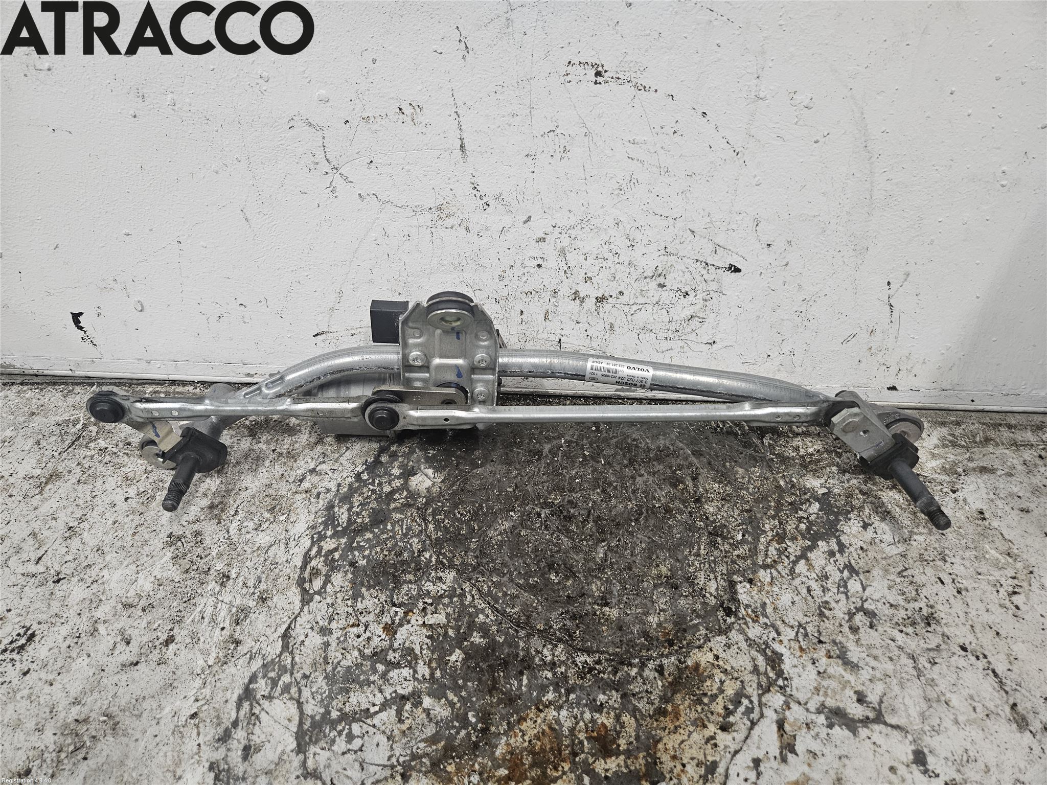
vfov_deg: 58.9
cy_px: 392
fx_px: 696
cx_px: 524
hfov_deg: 73.9
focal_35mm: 23
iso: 320
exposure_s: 1/100
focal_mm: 5.4
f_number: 1.8
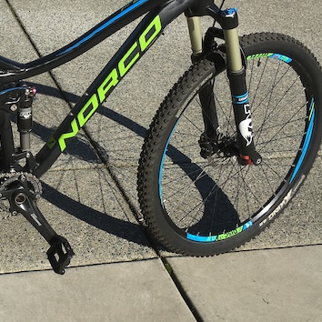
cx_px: 10
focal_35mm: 58
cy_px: 99
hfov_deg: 28.0
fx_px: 610
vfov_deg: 29.3
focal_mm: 4.15
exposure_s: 1/1479
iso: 25
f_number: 2.2
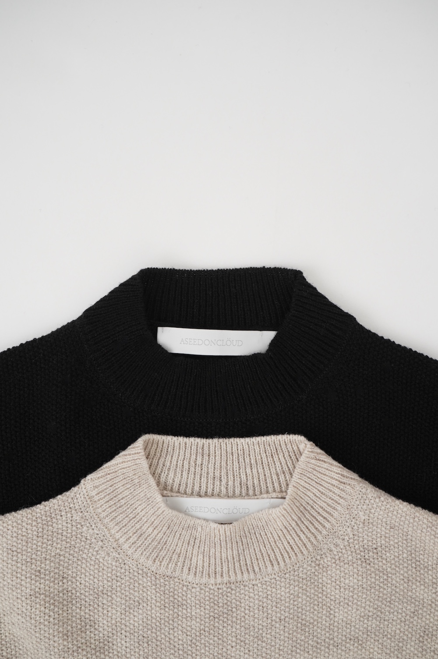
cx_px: 219
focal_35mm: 33
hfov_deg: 39.9
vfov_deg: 57.3
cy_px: 330
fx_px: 603
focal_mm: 33
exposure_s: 1/200
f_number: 9
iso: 2000
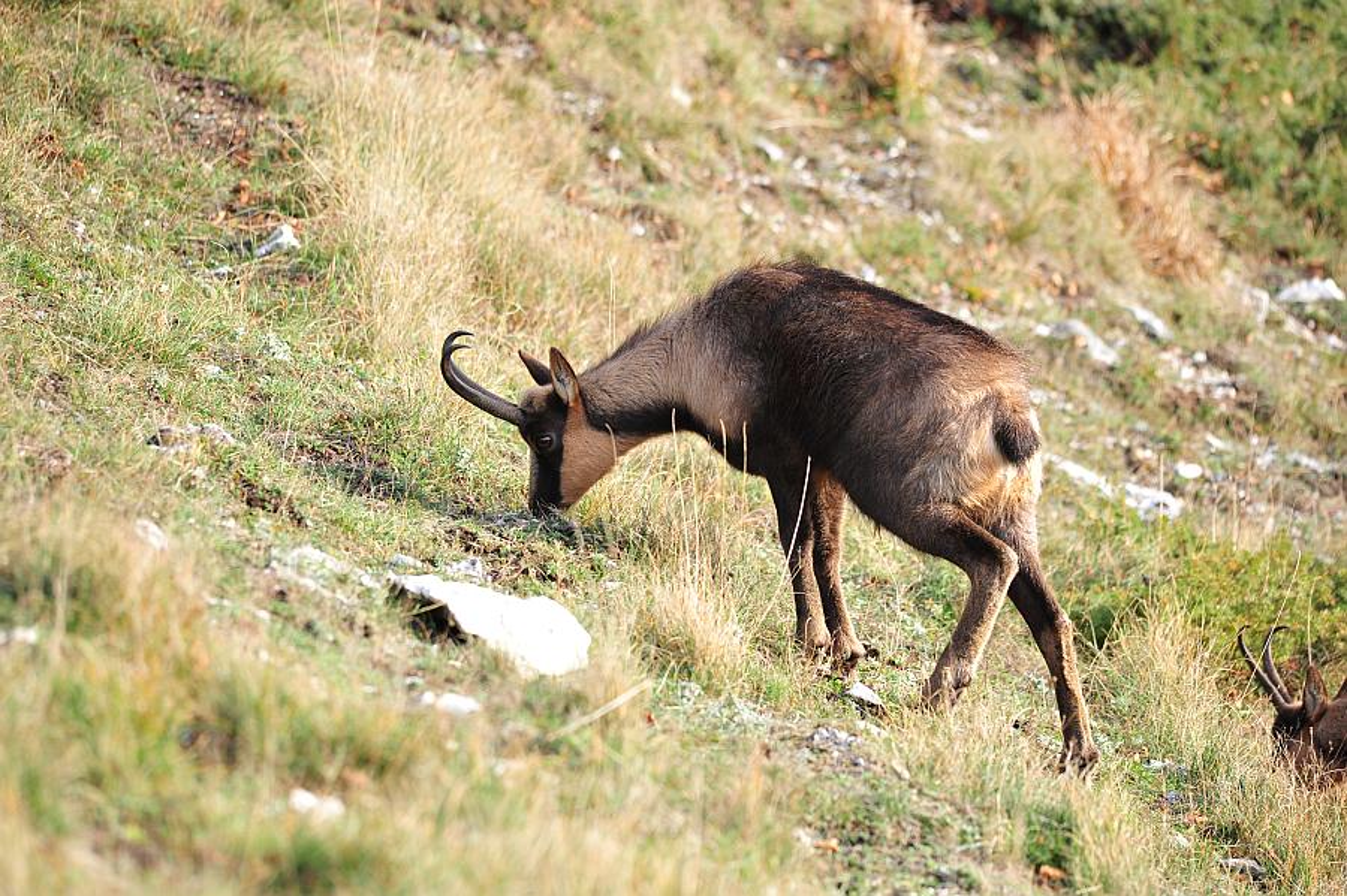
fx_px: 13088
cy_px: 448
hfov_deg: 5.9
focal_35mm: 350
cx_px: 674
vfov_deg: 3.9
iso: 500
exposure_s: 1/200
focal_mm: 350
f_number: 7.1
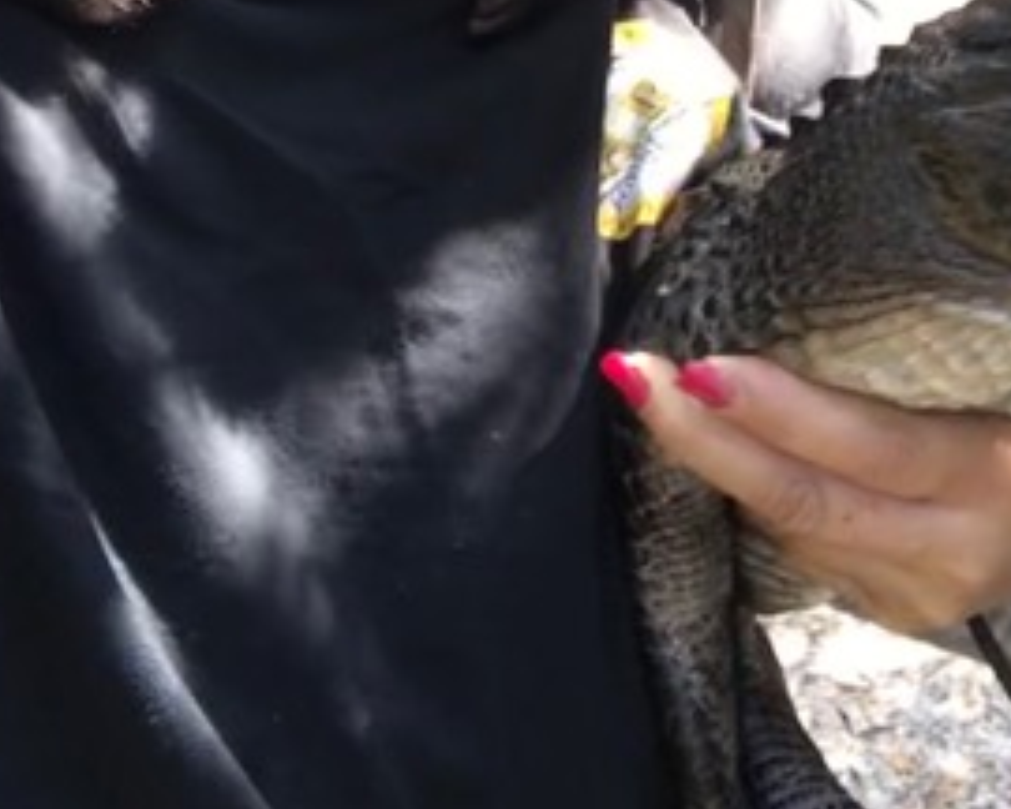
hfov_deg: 25.4
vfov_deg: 18.8
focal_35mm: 74
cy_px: -324
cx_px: 783
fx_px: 2214
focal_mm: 2.87
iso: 25
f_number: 2.2
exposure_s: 1/40
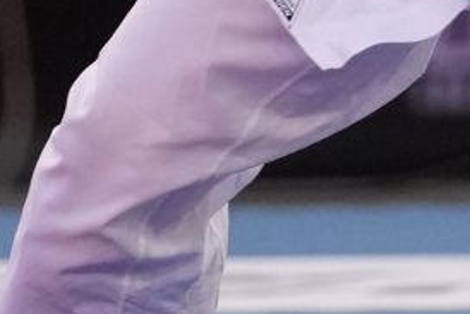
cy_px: -614
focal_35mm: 1971
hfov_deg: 1.0
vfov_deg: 0.7
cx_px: 722
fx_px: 25745
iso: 2000
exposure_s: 1/1000
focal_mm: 200
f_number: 2.8
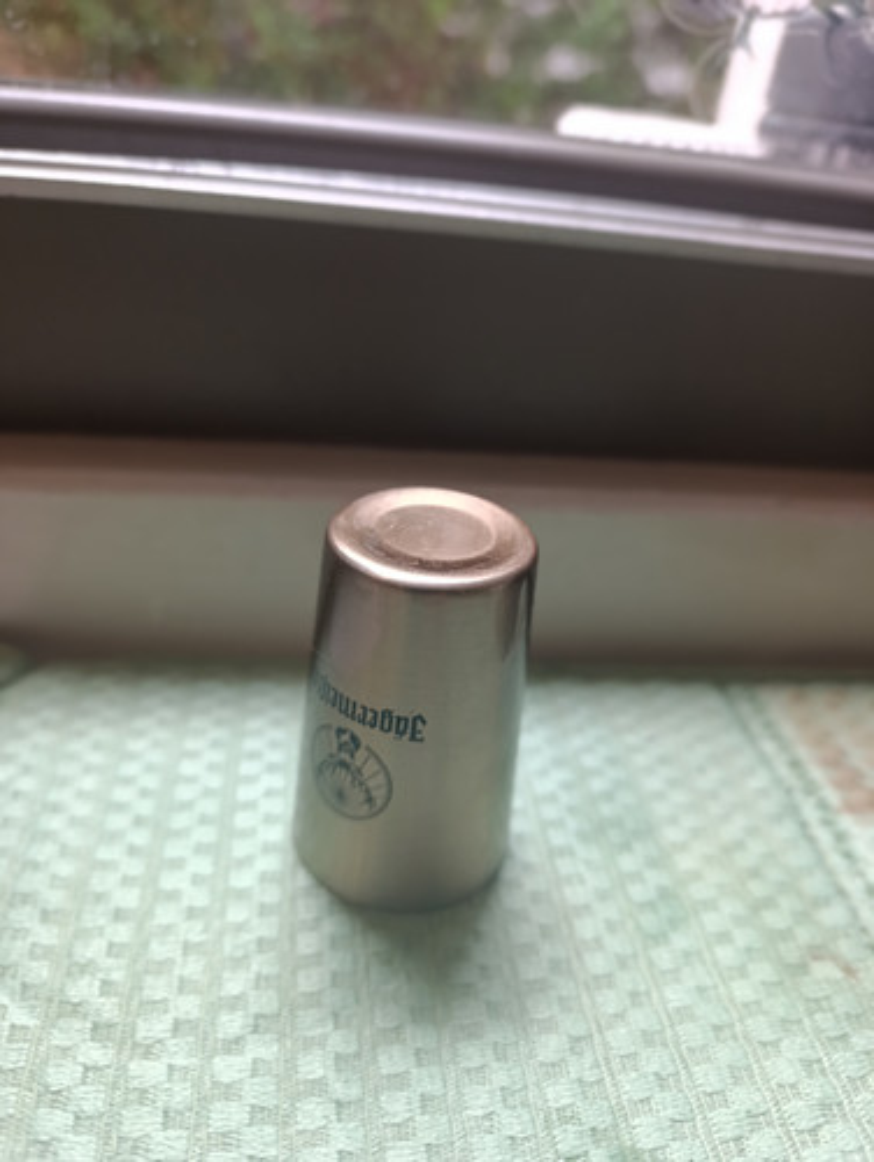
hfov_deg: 59.0
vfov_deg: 73.9
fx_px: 773
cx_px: 437
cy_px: 581
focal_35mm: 23
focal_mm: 6.14
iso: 640
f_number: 1.6
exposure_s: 1/100
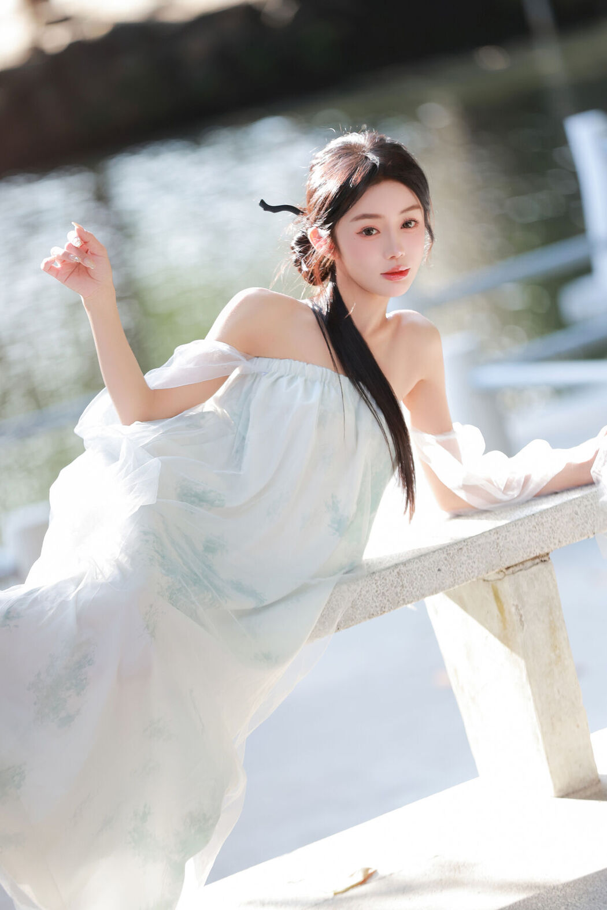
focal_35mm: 199
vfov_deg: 10.3
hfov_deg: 6.9
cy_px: 455
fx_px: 5033
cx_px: 304
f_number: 2.8
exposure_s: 1/640
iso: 500
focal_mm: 200
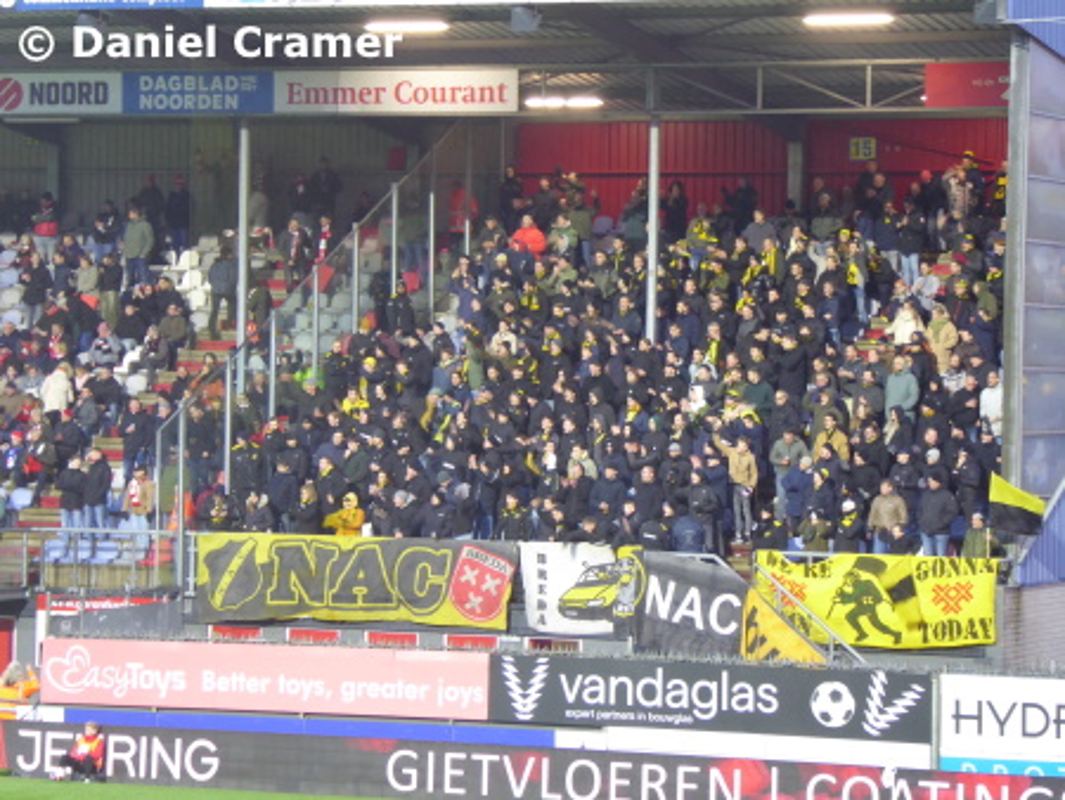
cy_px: 400
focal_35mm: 143
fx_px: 4402
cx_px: 532
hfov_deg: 13.8
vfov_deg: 10.4
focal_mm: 25.6
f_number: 5.4
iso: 400
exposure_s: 1/13
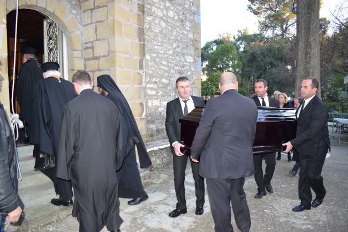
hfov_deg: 67.4
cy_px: 116
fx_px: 261
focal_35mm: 27
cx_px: 174
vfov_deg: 47.9
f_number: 5
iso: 800
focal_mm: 18
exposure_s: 1/100
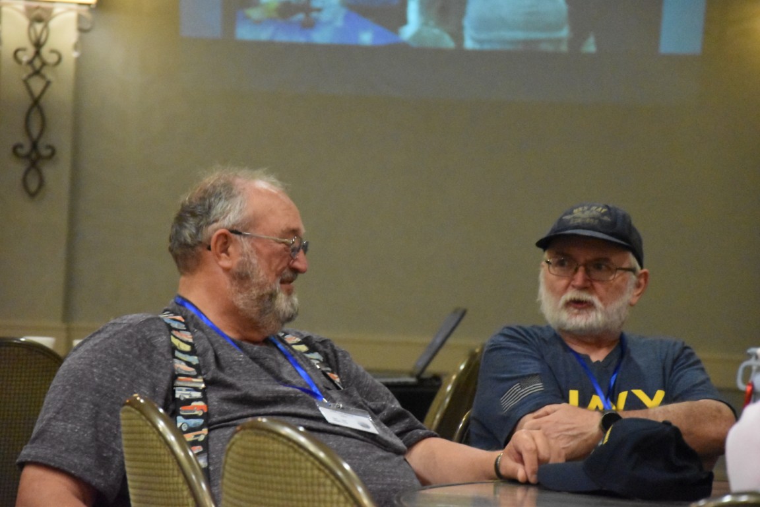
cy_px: 254
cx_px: 380
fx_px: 3325
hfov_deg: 13.0
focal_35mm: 158
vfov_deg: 8.7
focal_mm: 105
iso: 12800
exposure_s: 1/80
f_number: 5.6
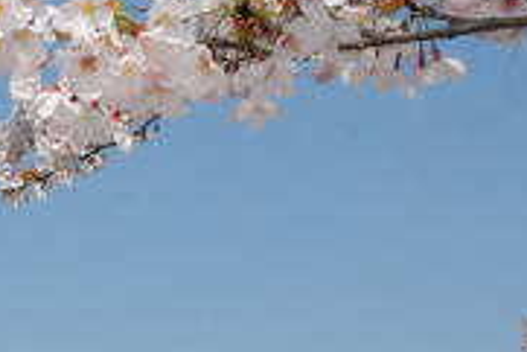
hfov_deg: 10.1
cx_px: -434
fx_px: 2816
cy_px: 644
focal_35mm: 192
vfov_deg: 7.0
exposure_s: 1/100
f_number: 22
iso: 200
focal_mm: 29
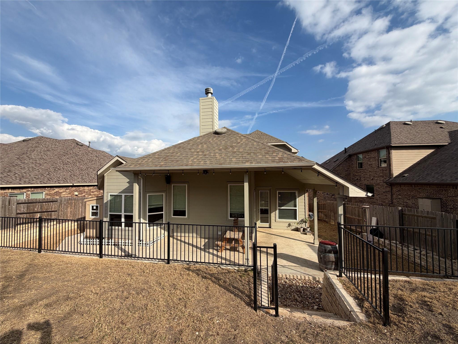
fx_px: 185
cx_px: 229
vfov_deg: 85.7
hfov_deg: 102.1
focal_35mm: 14
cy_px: 172
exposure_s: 1/970
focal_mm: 2.22
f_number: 2.2
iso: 20
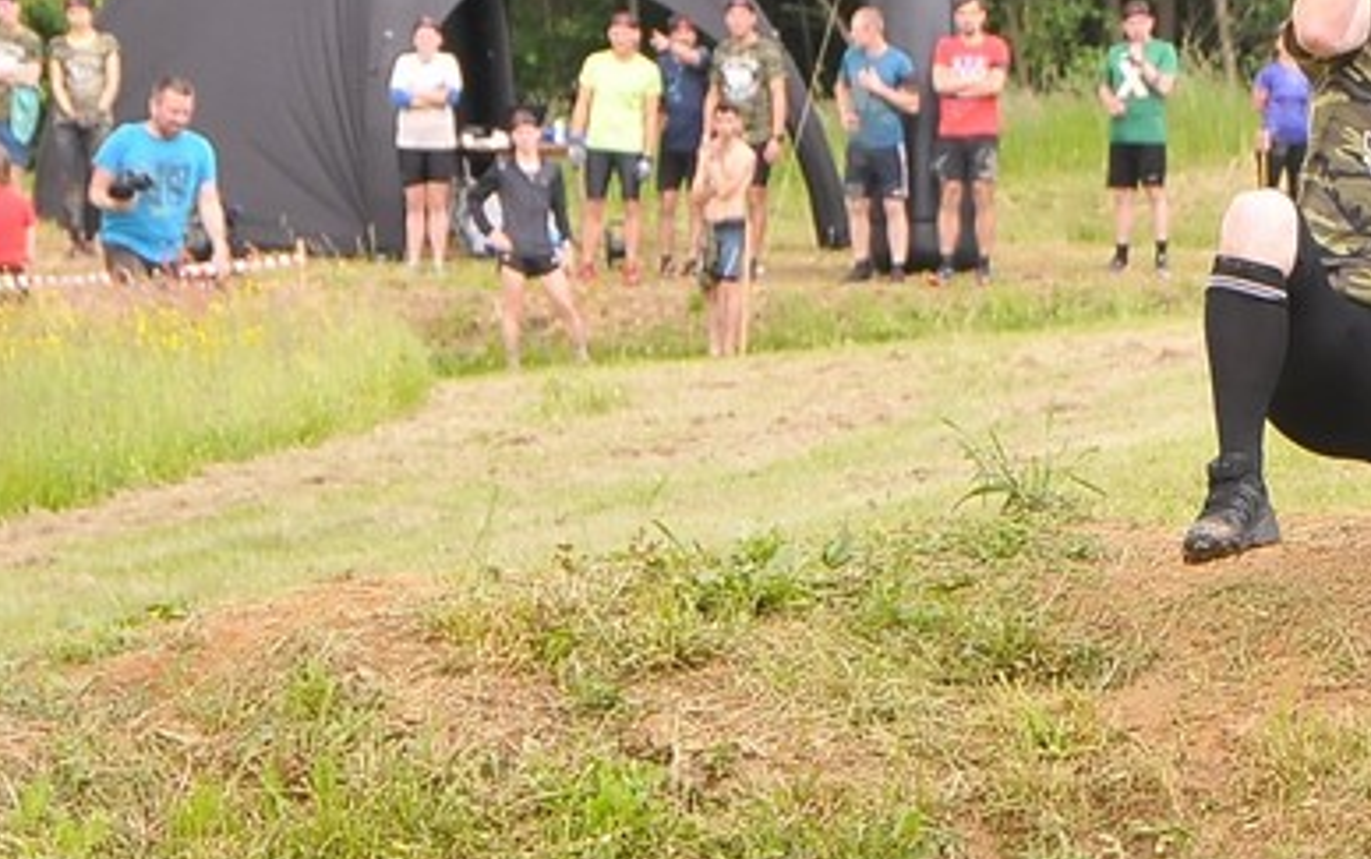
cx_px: 1235
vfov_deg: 3.5
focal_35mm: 373
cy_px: 445
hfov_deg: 5.6
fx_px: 13952
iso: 800
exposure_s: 1/250
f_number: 8
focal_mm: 105
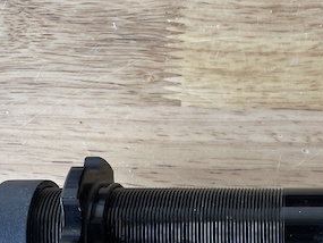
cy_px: 266
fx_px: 681
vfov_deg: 19.4
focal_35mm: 73
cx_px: 335
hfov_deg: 25.2
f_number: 1.6
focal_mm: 4.2
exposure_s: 1/121
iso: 80
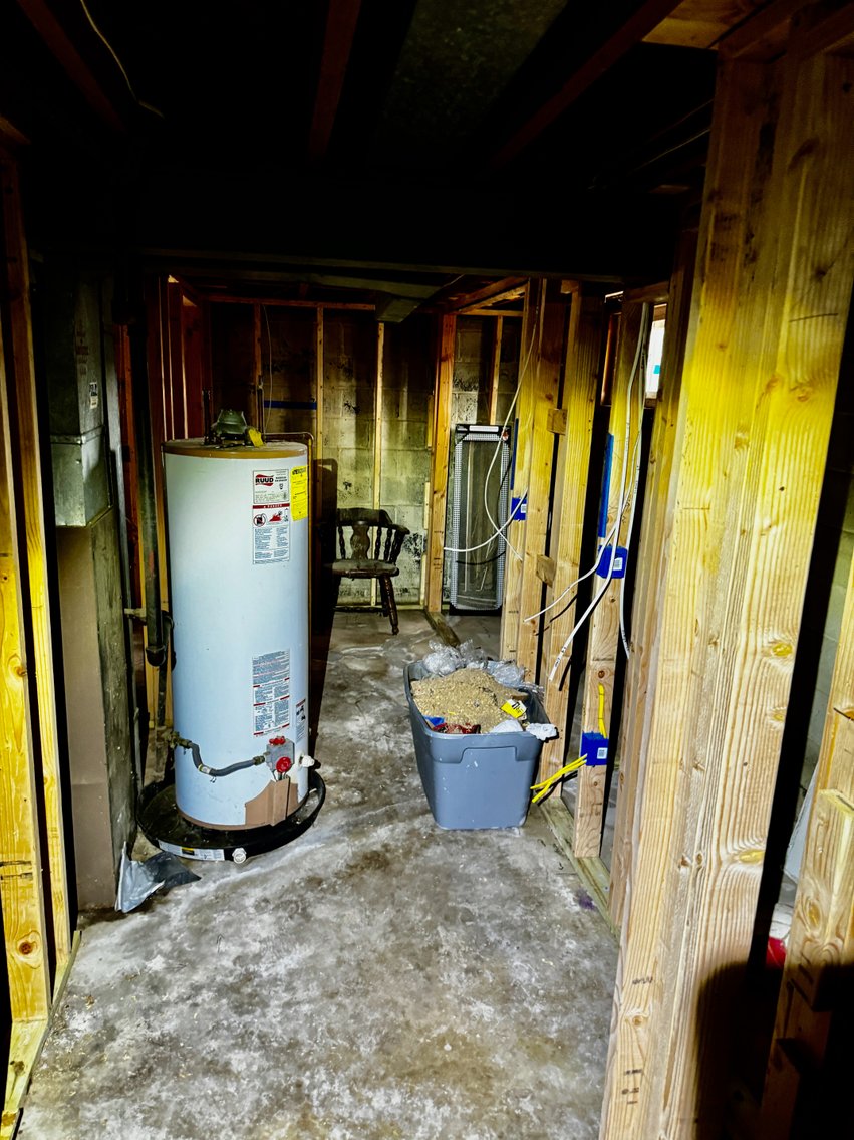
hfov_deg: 56.8
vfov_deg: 71.6
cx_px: 427
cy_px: 570
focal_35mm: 24
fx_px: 790
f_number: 1.78
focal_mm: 6.76
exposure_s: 1/60
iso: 500
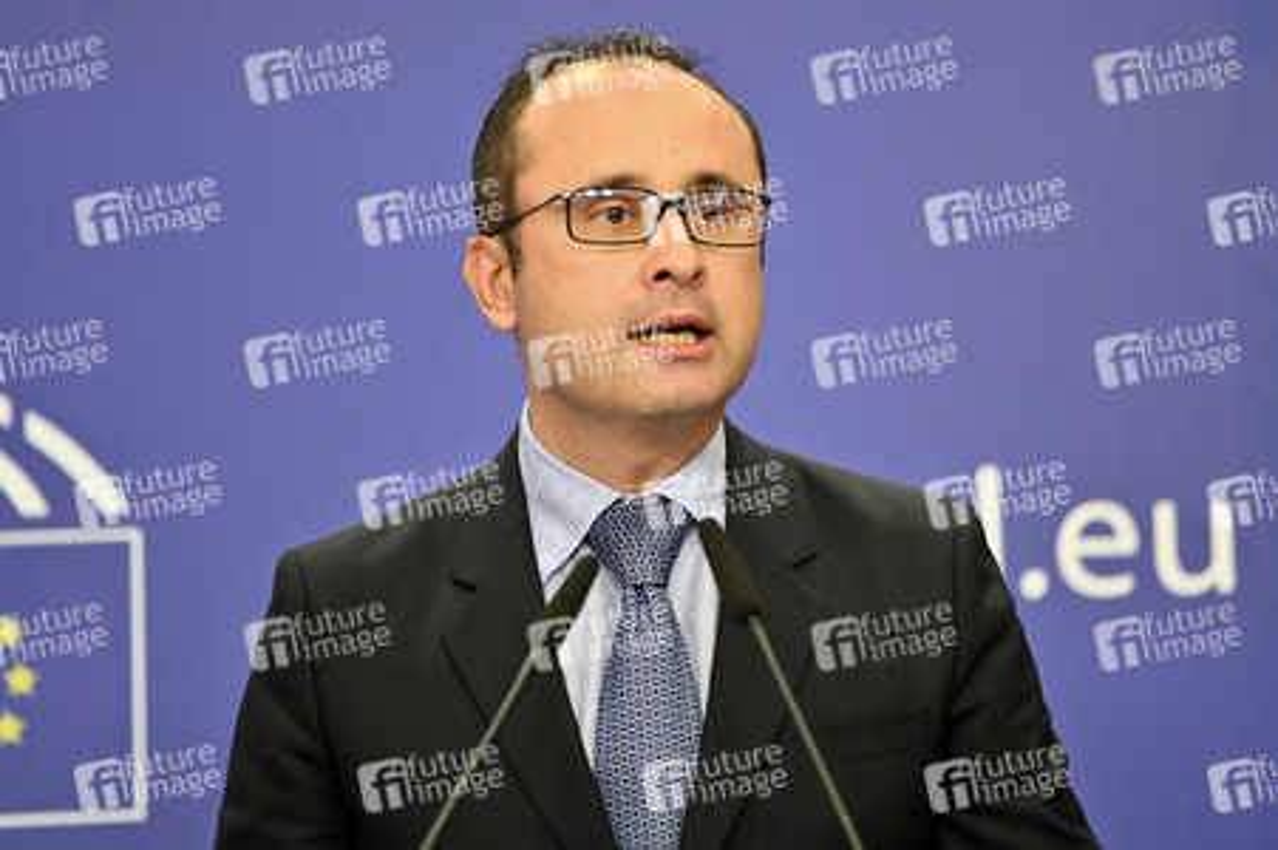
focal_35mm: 200
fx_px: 7095
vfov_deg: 6.9
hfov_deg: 10.3
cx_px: 639
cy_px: 425
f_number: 2.8
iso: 1000
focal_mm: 200
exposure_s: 1/320
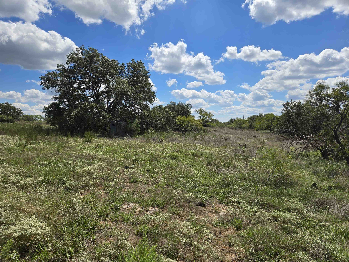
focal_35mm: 23
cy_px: 131
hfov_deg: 73.9
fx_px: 232
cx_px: 174
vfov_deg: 58.9
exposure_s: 1/3177
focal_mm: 5.4
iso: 25
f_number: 1.8
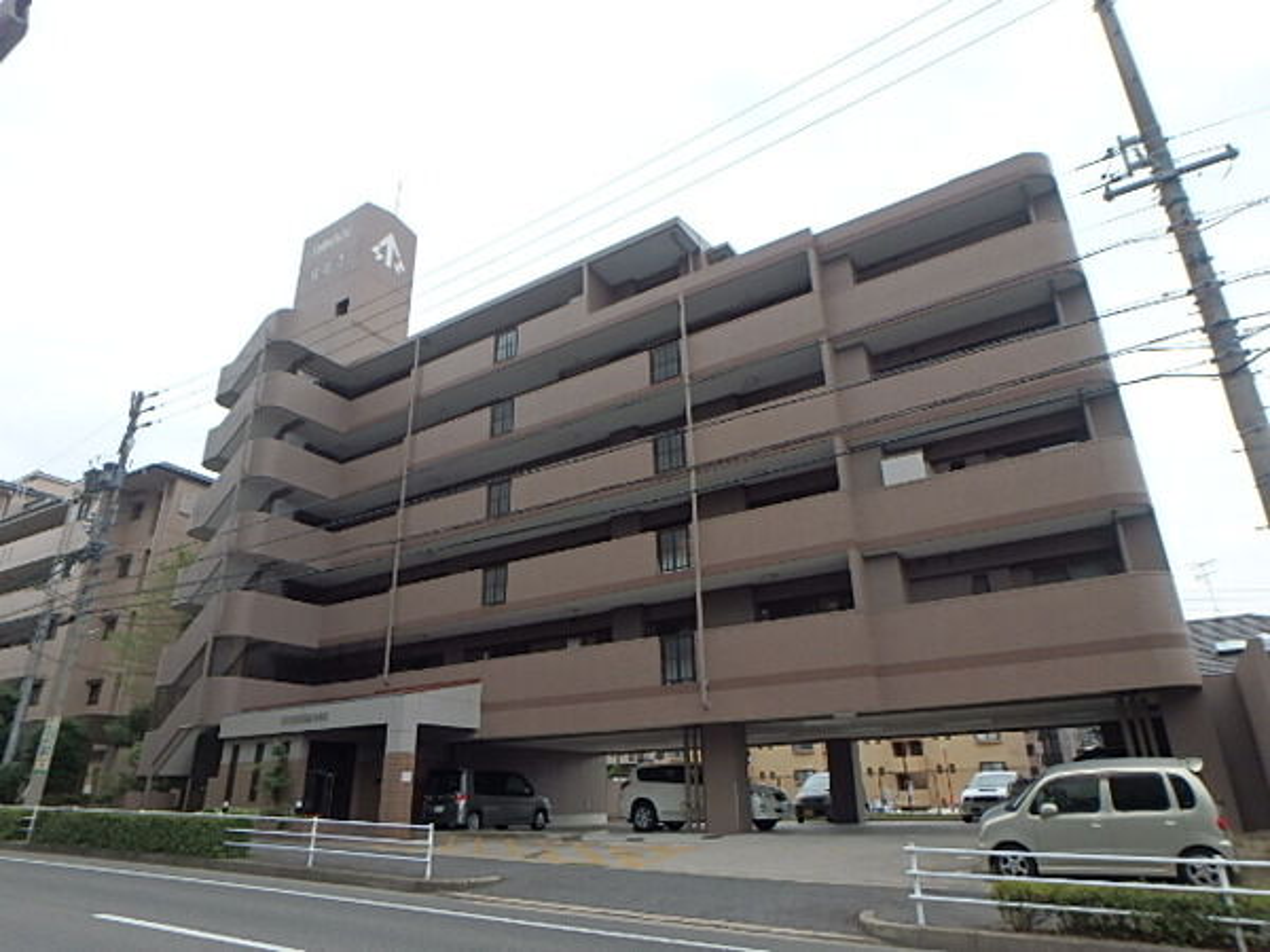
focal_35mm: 21
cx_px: 635
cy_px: 476
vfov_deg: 63.4
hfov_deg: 79.0
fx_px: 770
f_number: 3.5
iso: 125
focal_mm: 3.7
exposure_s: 1/640
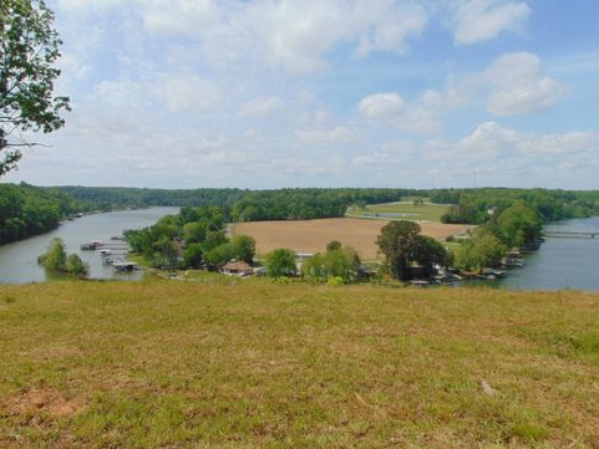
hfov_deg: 67.3
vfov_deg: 53.1
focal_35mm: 26
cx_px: 289
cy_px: 221
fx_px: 450
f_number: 7.7
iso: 80
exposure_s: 1/320
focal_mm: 4.5
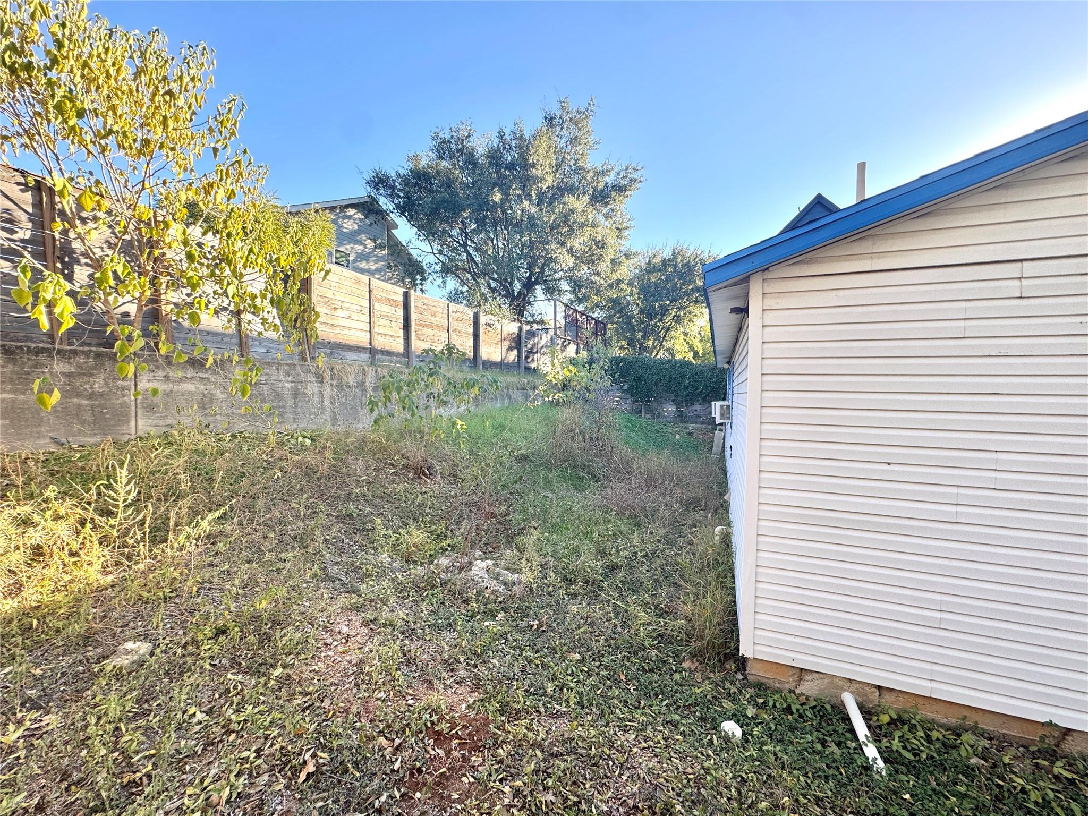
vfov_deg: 85.7
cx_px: 544
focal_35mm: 14
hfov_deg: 102.1
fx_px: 440
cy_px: 408
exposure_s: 1/179
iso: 40
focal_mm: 2.22
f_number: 2.2
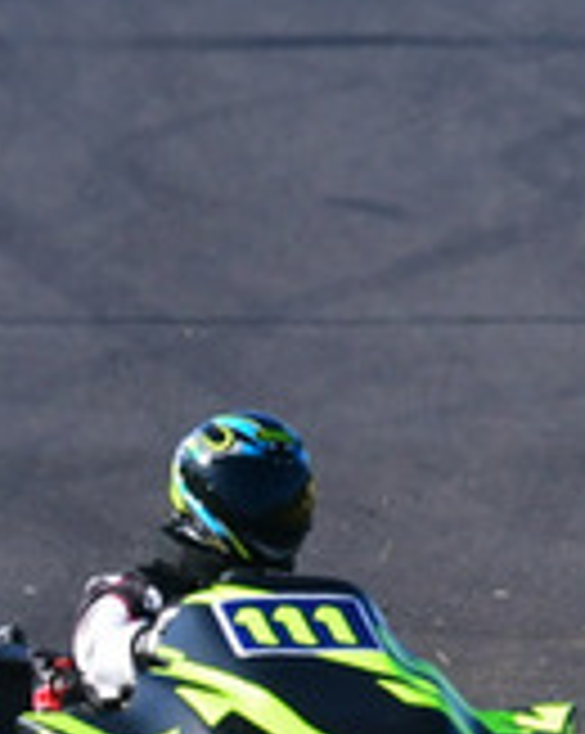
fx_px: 67390
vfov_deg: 0.6
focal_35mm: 3108
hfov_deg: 0.5
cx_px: -936
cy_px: 293
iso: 500
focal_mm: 450
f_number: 10
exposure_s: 1/640
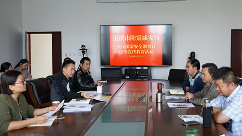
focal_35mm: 40
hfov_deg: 50.5
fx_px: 257
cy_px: 59
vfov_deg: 29.6
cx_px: 128
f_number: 5
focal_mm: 35
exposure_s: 1/100
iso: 800
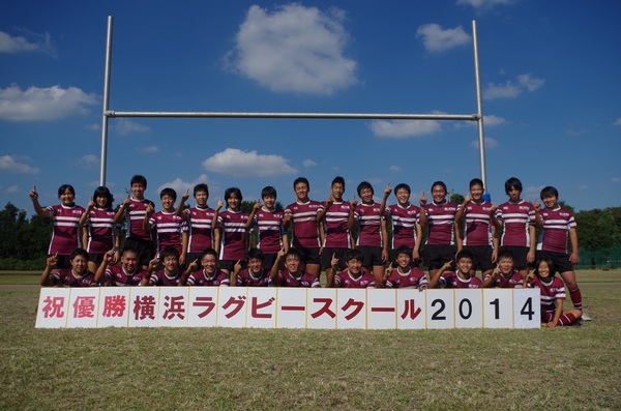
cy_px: 206
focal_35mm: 31
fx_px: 533
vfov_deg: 42.1
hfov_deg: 60.4
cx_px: 310
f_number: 5
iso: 200
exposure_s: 1/2000
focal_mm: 21.25
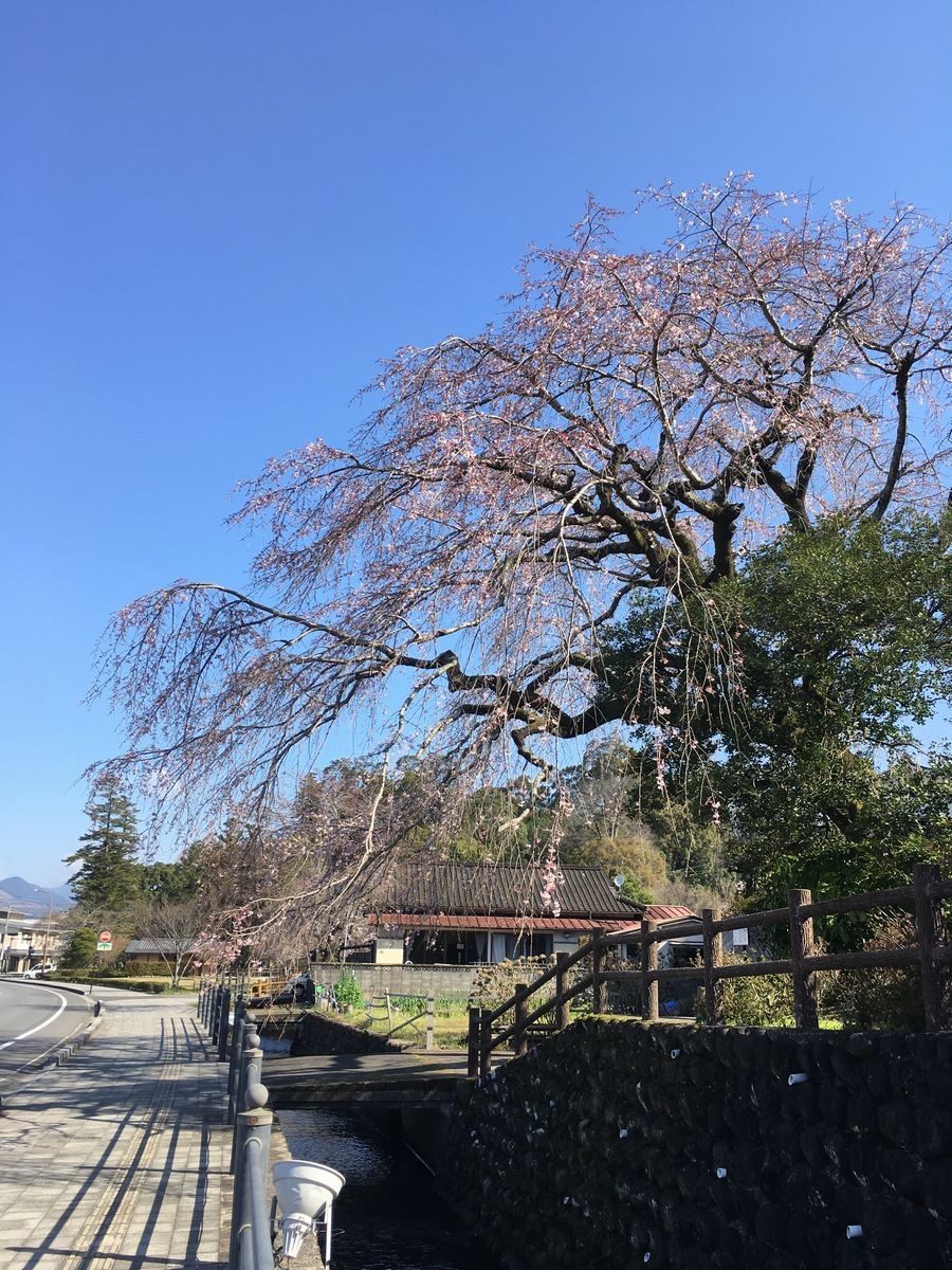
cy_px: 635
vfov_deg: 61.7
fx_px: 1063
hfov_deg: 48.2
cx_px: 476
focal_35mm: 29
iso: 25
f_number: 2.2
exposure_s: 1/754
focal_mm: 4.15
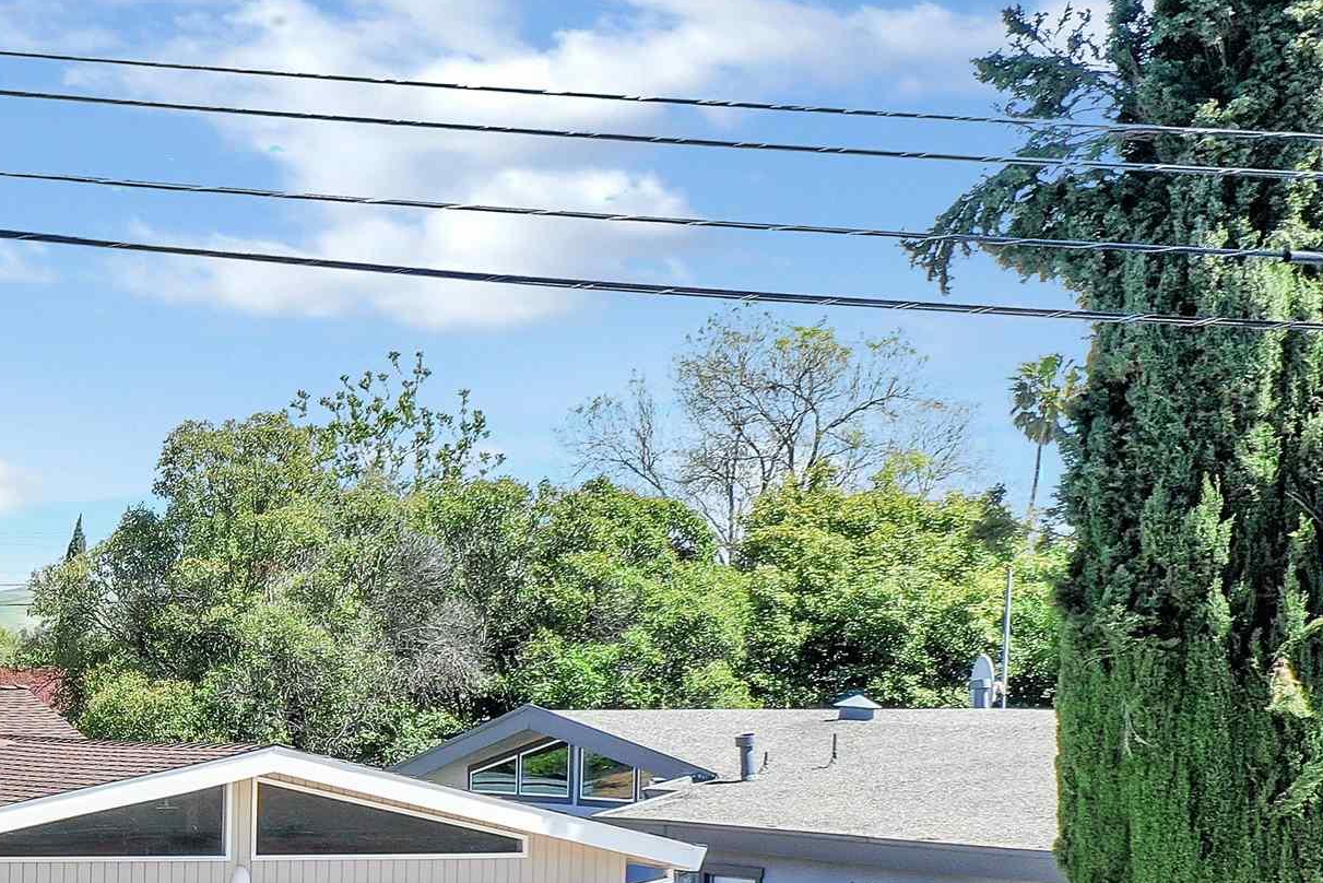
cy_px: 956
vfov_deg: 18.5
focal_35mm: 71
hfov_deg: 25.4
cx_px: -290
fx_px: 2610
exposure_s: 1/320
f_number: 5
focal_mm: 10.26
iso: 100
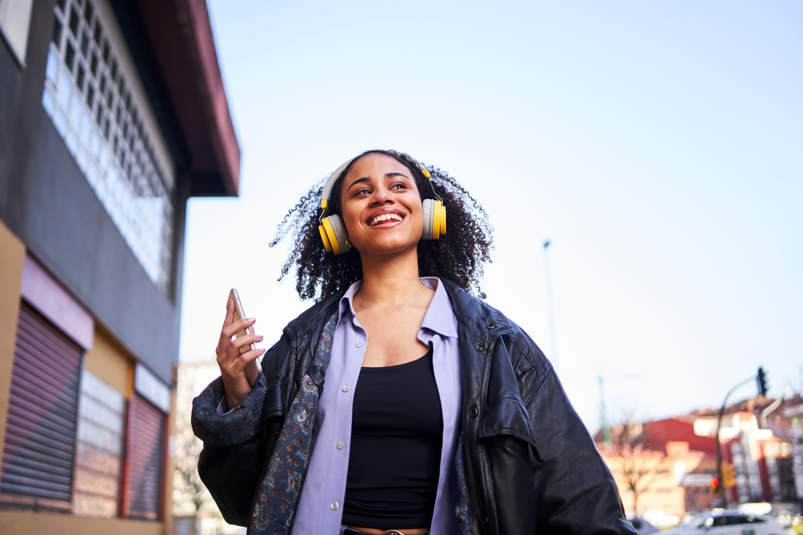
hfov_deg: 54.4
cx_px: 402
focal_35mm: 35
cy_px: 268
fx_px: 781
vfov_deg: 37.9
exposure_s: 1/1250
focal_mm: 35
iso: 320
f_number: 1.8
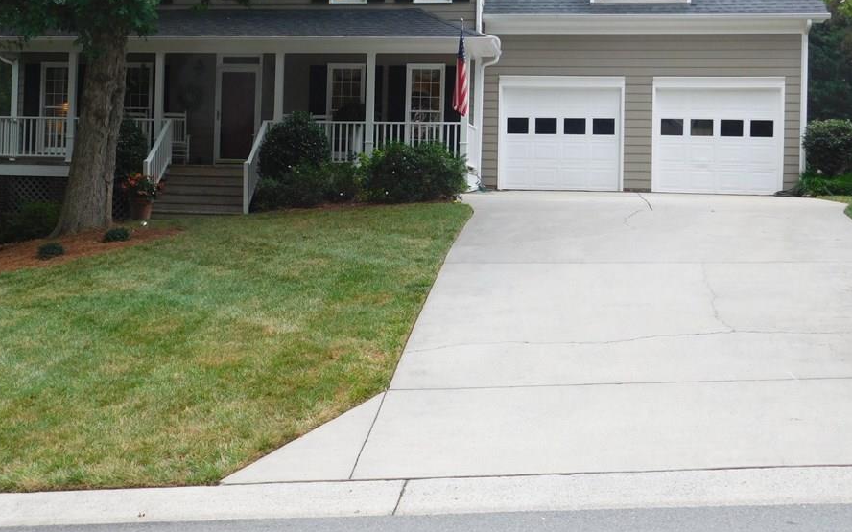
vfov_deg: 23.5
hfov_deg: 36.8
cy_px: 188
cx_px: 369
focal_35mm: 55
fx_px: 1277
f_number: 3.7
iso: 125
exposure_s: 1/100
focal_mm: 8
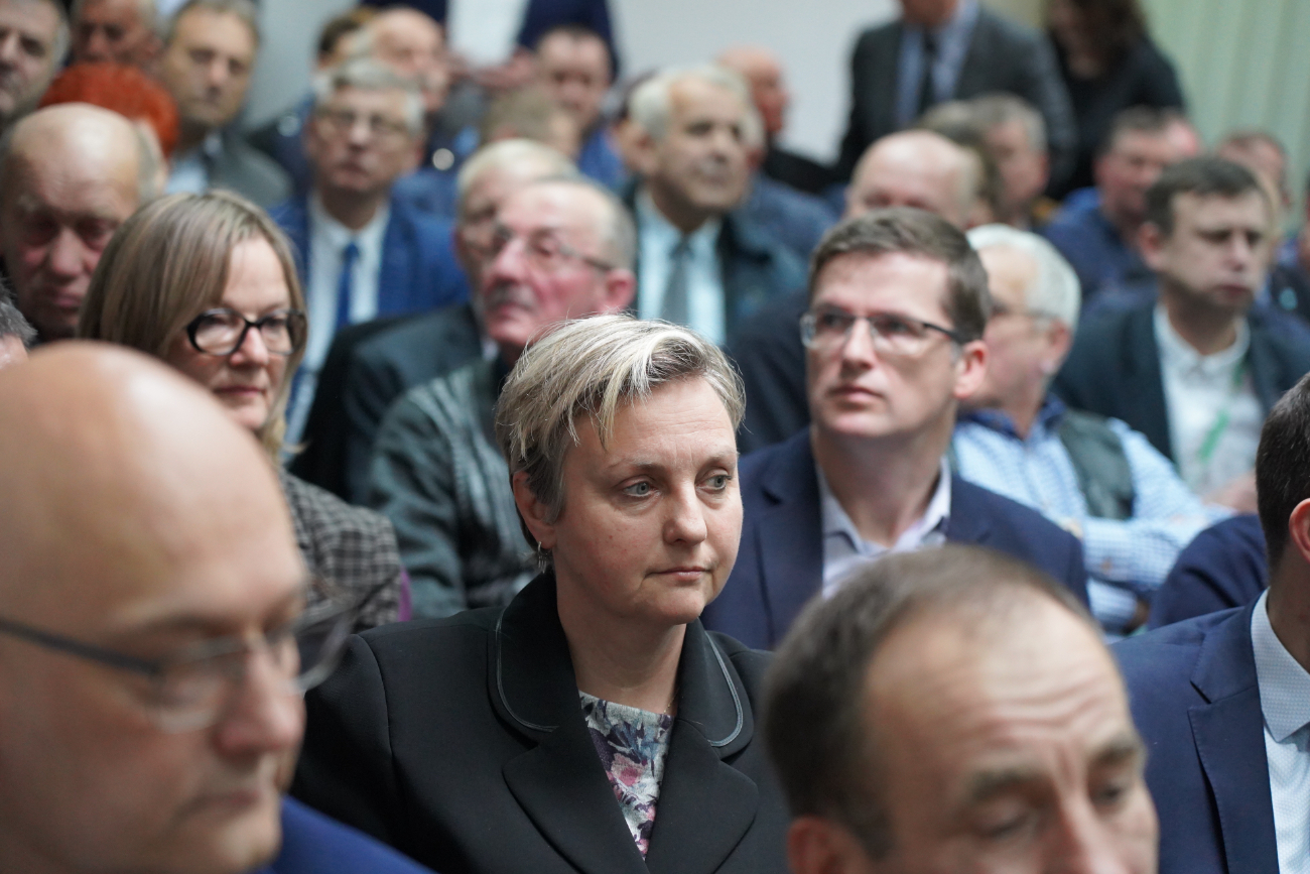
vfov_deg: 13.0
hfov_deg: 19.5
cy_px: 437
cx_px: 655
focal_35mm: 105
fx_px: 3821
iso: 6400
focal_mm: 105
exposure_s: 1/160
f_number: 4
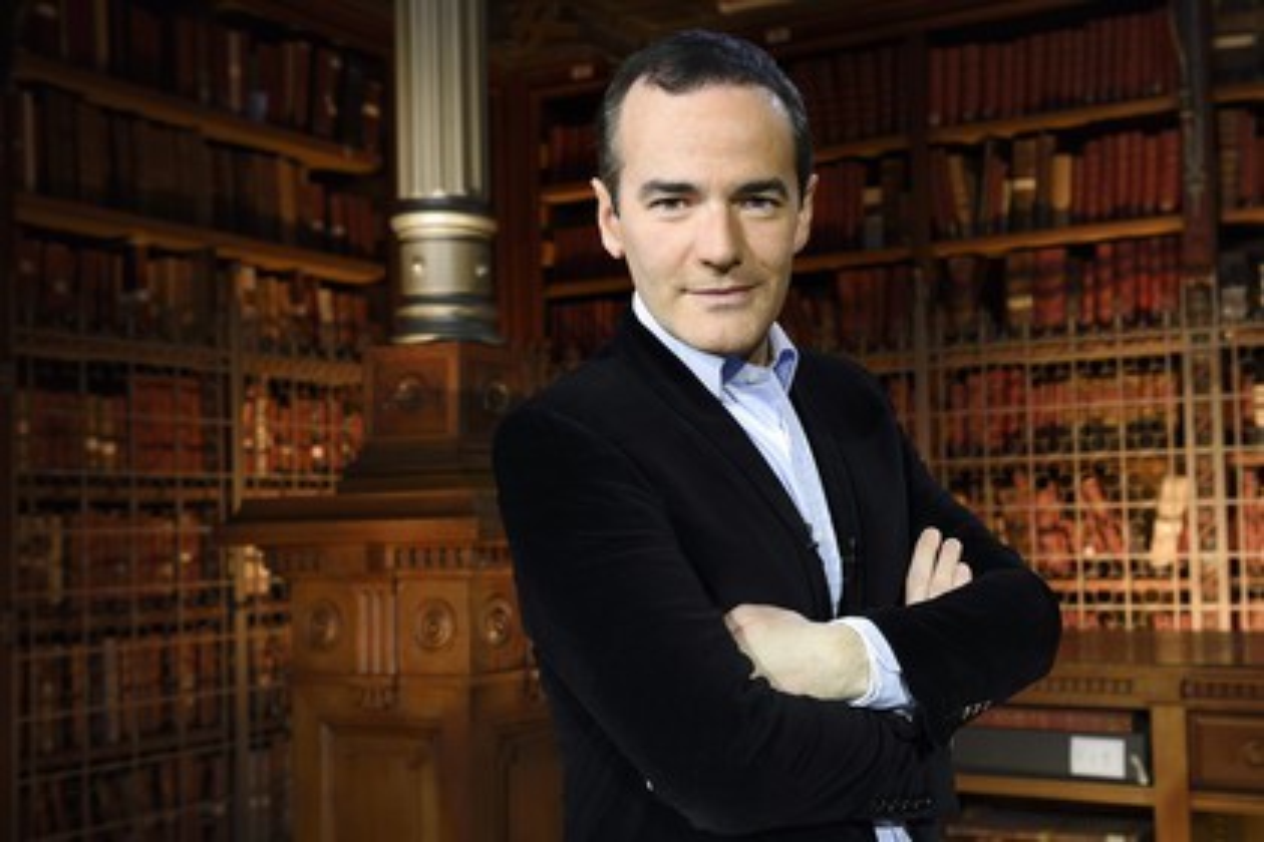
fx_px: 1334
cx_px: 632
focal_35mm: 38
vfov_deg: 35.1
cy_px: 421
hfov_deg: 50.7
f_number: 5.6
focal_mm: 38
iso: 1600
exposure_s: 1/60
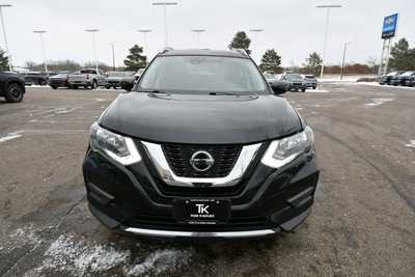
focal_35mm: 21
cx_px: 208
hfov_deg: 81.2
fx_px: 242
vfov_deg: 59.5
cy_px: 138
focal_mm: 14
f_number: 7.1
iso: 200
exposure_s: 1/250
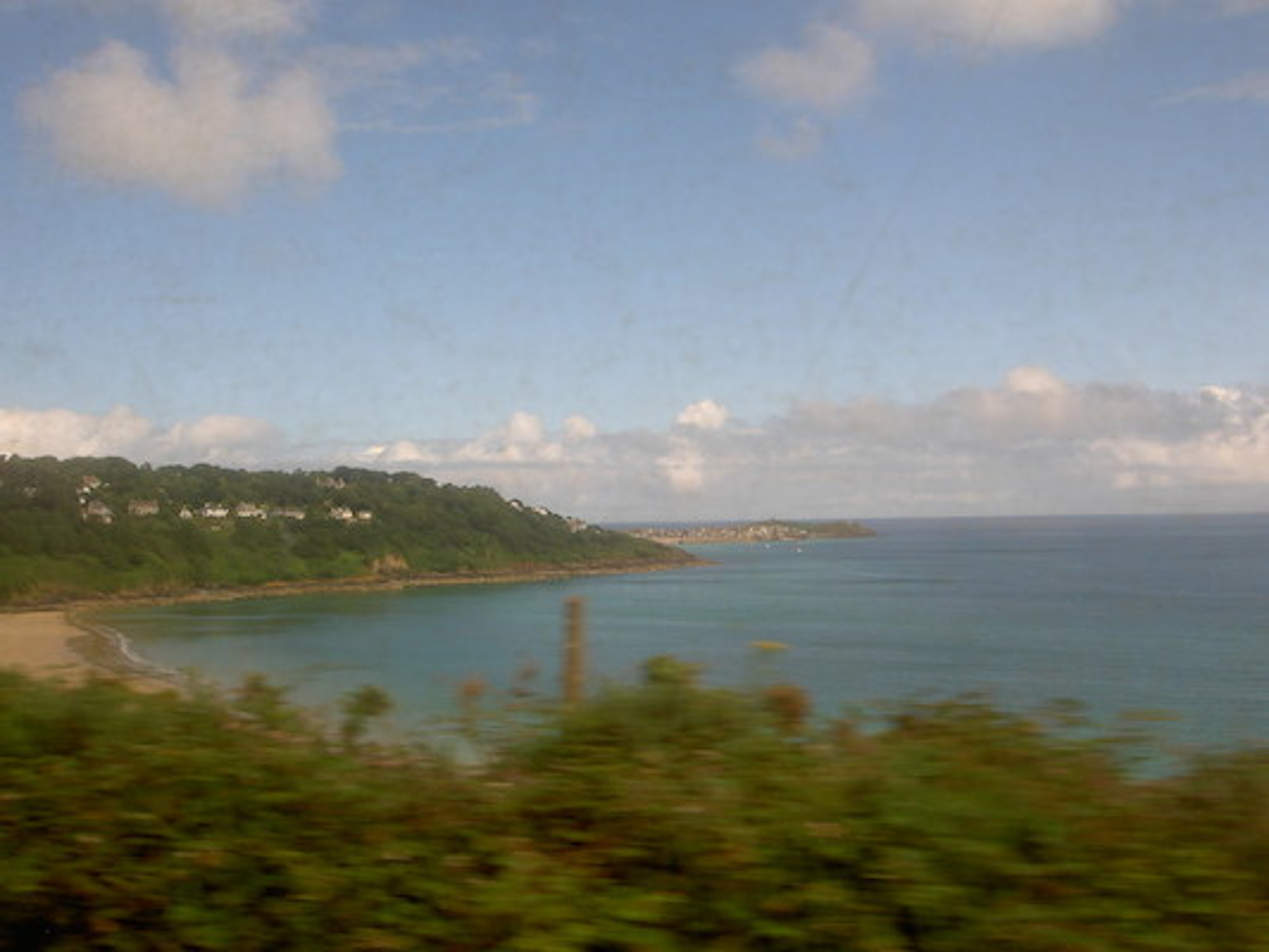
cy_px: 476
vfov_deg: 41.8
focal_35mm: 34
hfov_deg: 53.9
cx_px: 634
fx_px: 1247
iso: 50
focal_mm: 5.6
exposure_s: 1/160
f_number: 4.7
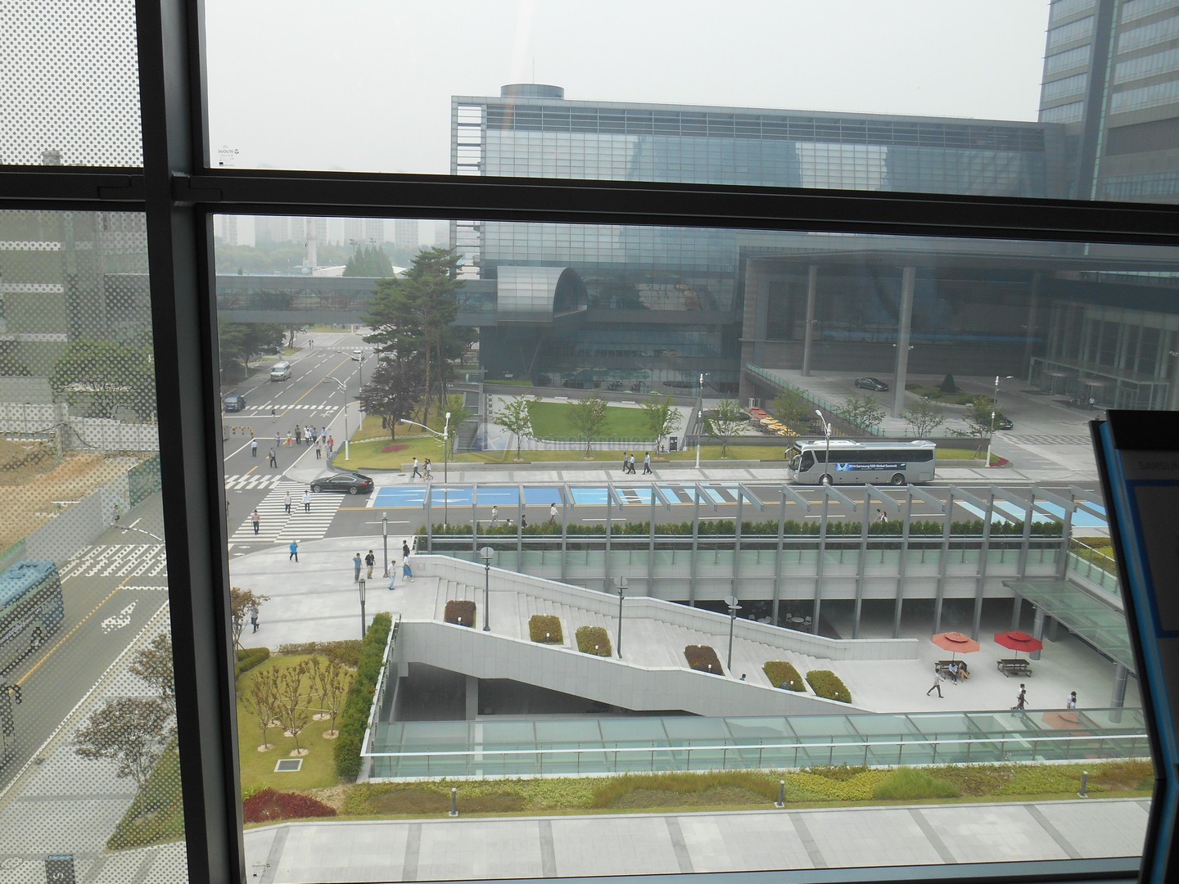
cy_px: 442
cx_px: 590
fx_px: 1056
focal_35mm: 31
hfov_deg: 58.4
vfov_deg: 45.4
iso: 80
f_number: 3.6
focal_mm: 5.5
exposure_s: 1/400
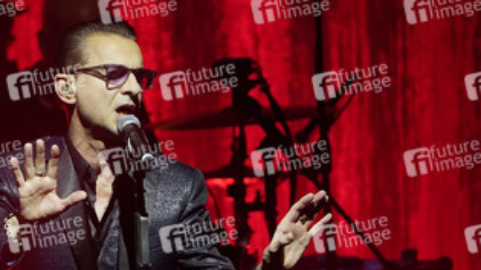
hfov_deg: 3.0
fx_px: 9142
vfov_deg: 1.7
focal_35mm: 717
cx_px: 158
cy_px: 197
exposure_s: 1/320
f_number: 6.3
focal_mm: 478
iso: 4000
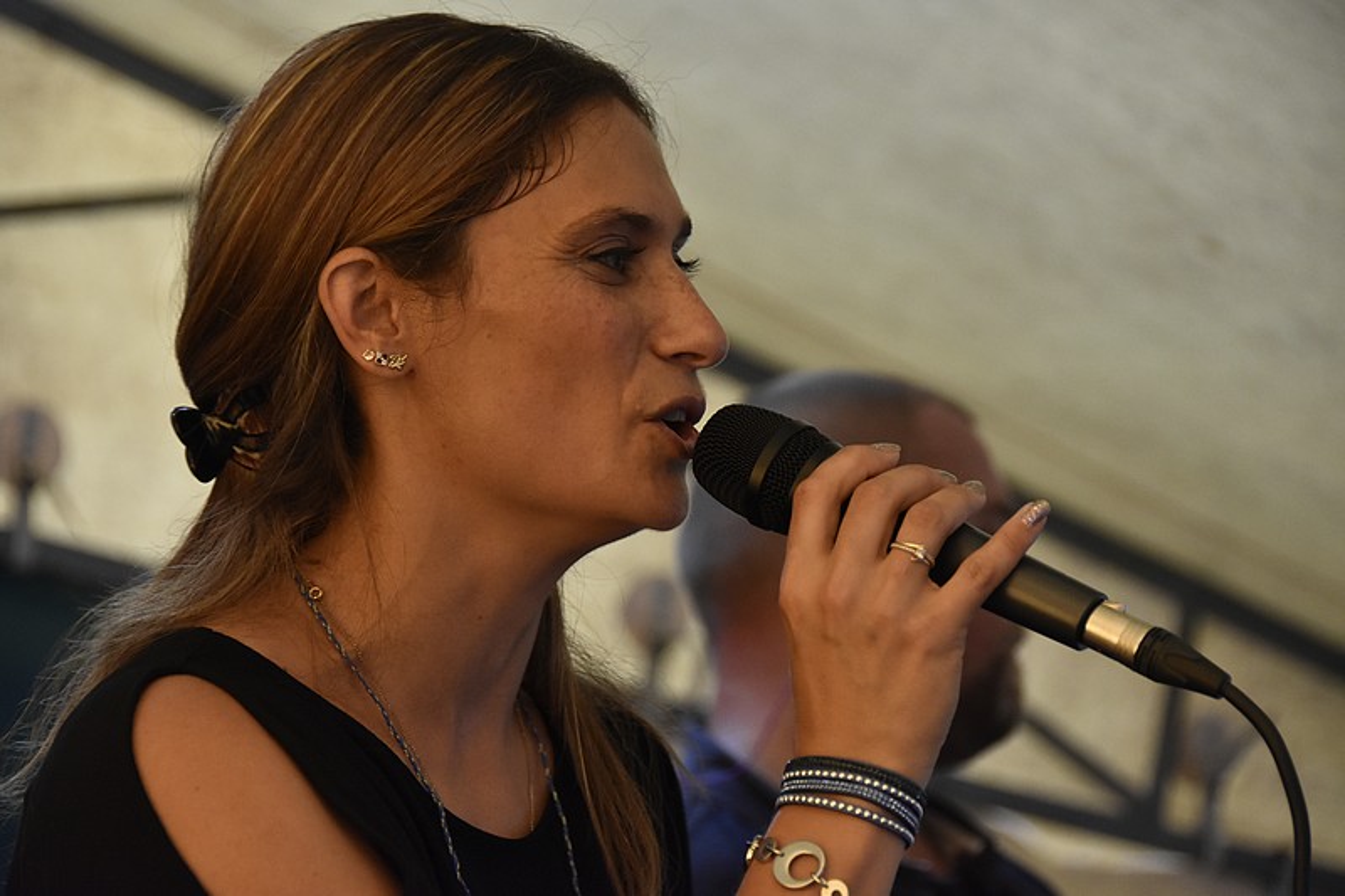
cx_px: 672
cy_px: 448
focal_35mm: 168
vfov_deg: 8.2
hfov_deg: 12.2
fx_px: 6275
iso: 2000
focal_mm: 112
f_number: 5.3
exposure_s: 1/125
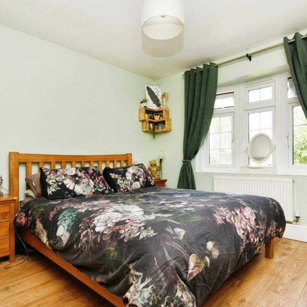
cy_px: 166
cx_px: 154
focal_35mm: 22
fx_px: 221
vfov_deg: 69.5
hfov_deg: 69.6
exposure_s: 1/60
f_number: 9
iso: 400
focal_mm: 15
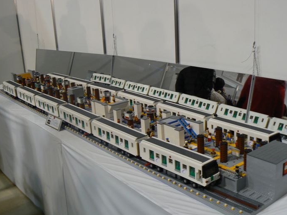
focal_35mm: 42
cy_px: 110
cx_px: 143
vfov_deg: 34.3
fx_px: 348
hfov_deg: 44.8
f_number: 2.8
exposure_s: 1/30
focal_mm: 6
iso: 100
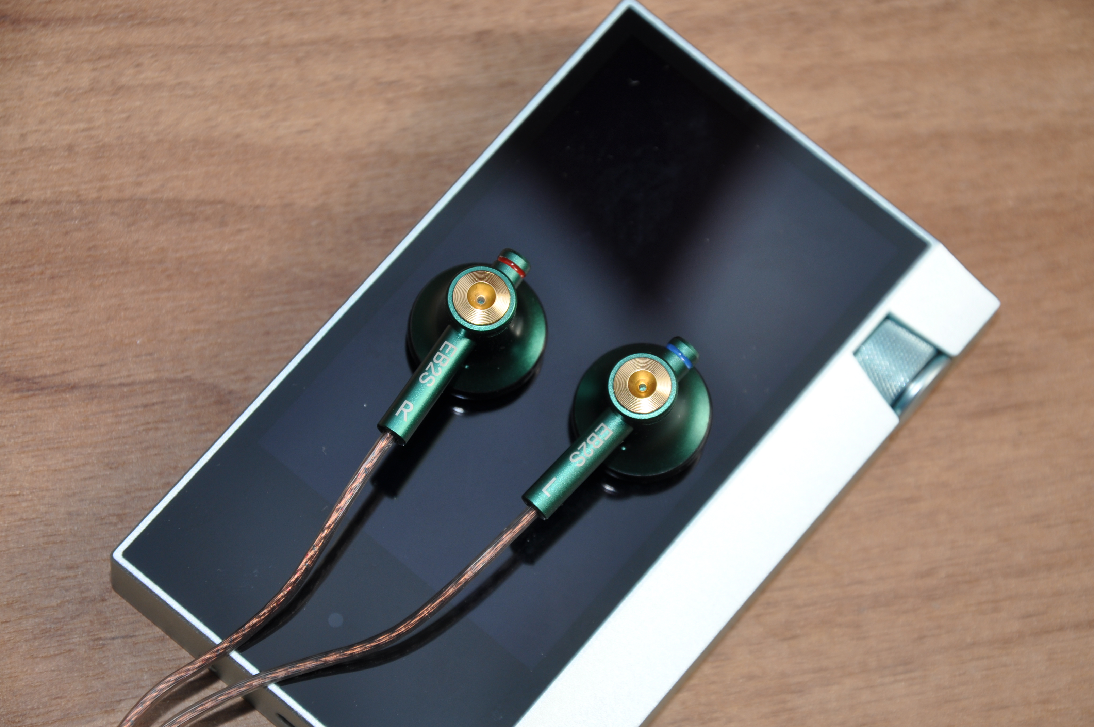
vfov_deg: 8.7
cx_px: 547
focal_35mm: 158
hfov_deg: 13.1
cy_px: 364
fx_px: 4780
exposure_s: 1/200
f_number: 9
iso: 200
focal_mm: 105
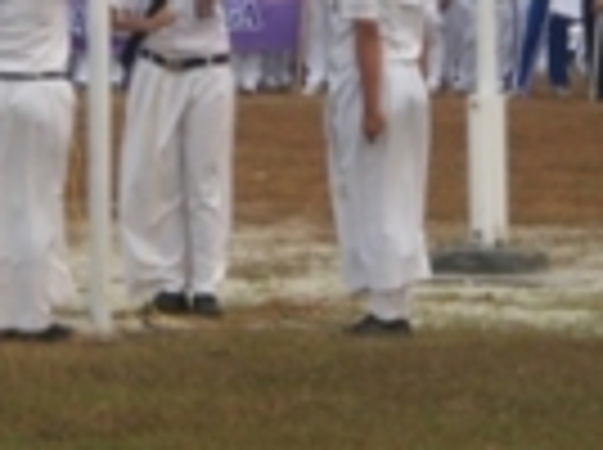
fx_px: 5929
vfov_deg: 4.3
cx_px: 117
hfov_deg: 5.8
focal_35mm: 341
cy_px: -153
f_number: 5.9
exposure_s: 1/125
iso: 100
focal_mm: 18.9
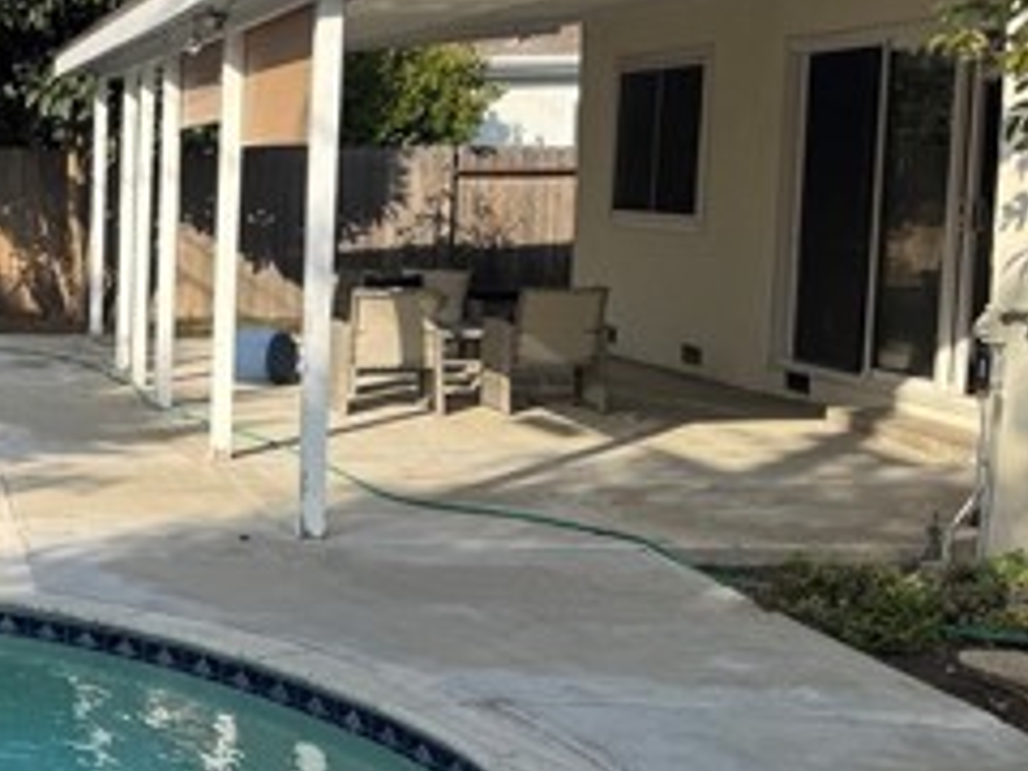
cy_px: 364
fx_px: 1901
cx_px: -176
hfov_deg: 27.1
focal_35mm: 64
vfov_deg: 22.9
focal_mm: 6.76
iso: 80
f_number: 1.78
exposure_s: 1/3247
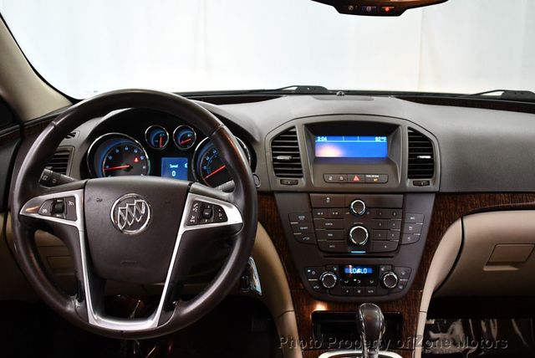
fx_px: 535
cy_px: 179
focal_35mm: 36
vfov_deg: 36.9
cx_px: 268
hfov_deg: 53.1
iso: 2000
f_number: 3.5
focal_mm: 18
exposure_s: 1/125
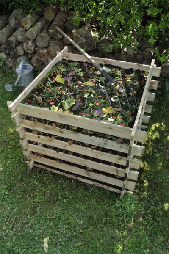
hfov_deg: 39.9
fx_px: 233
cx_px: 84
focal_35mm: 33
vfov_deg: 57.3
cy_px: 127
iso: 200
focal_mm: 22
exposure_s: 1/30
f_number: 11
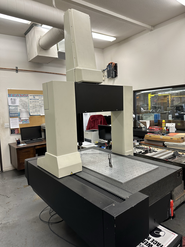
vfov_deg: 71.6
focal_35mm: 24
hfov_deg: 56.8
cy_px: 124
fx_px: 171
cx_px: 92
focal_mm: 6.86
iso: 100
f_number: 1.78
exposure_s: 1/120
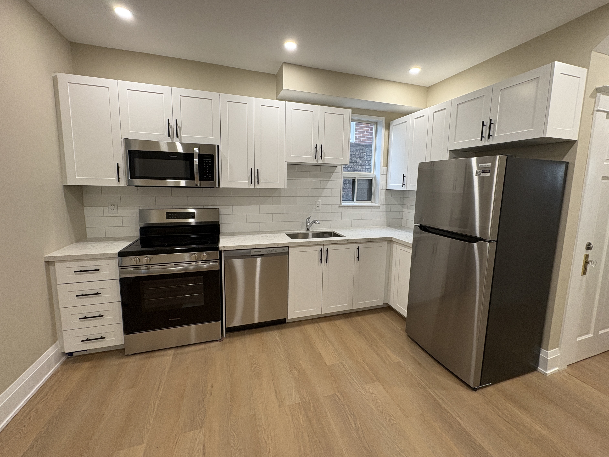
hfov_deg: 98.1
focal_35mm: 15
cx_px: 313
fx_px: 264
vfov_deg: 81.7
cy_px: 215
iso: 160
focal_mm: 2.22
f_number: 2.2
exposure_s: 1/120
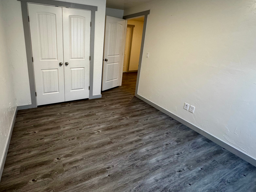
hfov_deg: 85.9
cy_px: 77
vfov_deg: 70.9
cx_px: 94
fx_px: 133
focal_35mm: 18
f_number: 2.2
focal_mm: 2.22
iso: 250
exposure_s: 1/60
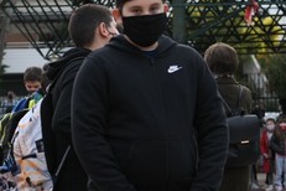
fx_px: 1327
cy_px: 179
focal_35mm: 167
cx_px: 33
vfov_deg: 8.2
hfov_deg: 12.2
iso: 250
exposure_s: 1/250
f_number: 4
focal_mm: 50
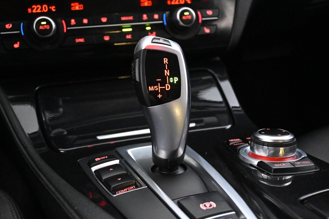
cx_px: 164
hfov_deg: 43.0
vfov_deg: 29.4
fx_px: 418
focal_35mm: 46
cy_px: 110
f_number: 4.8
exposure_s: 1/50
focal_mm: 30.5
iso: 14400
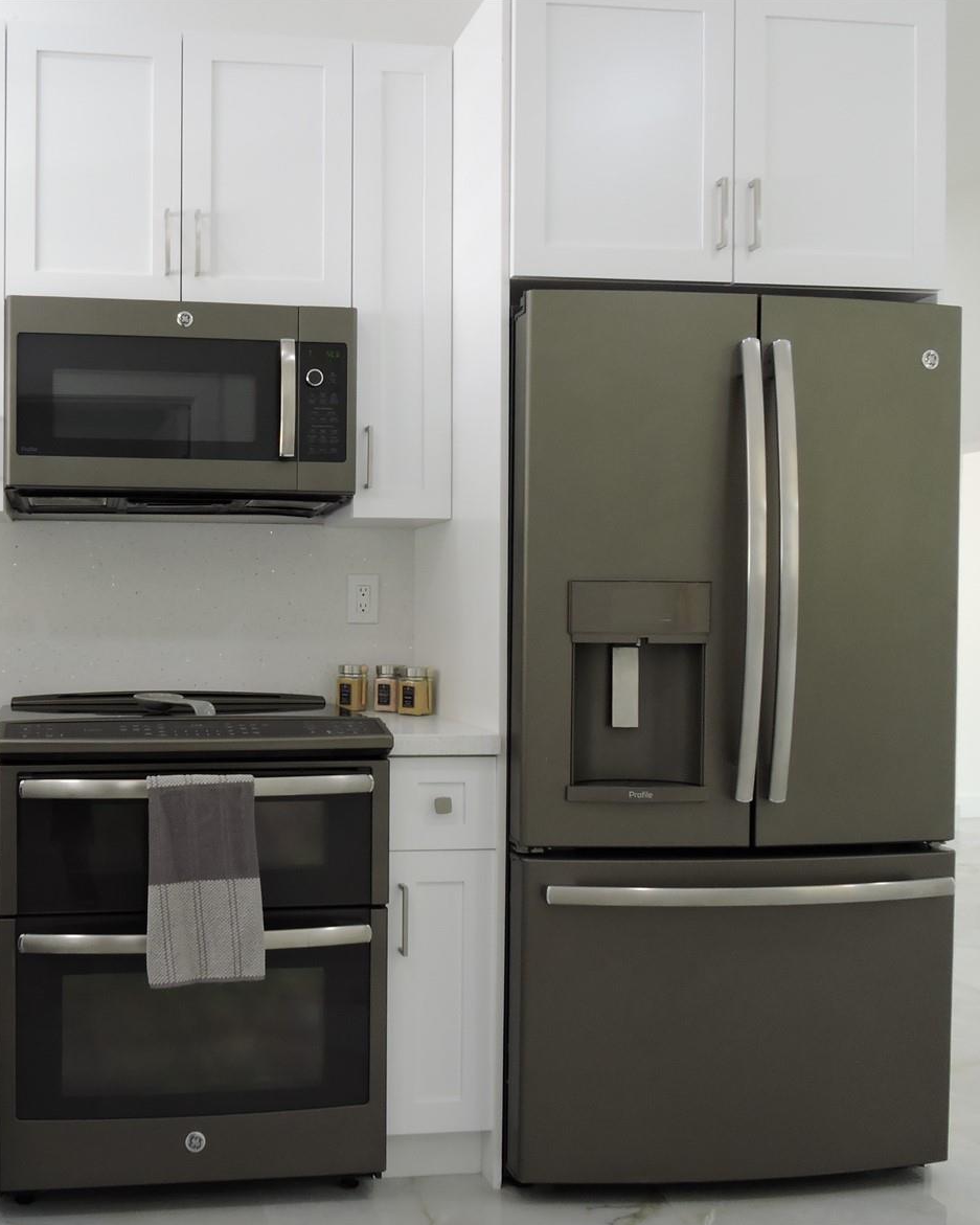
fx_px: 1160
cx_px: 211
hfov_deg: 43.9
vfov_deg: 55.7
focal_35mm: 32
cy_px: 623
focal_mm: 4.3
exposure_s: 1/30
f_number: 3.3
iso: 125
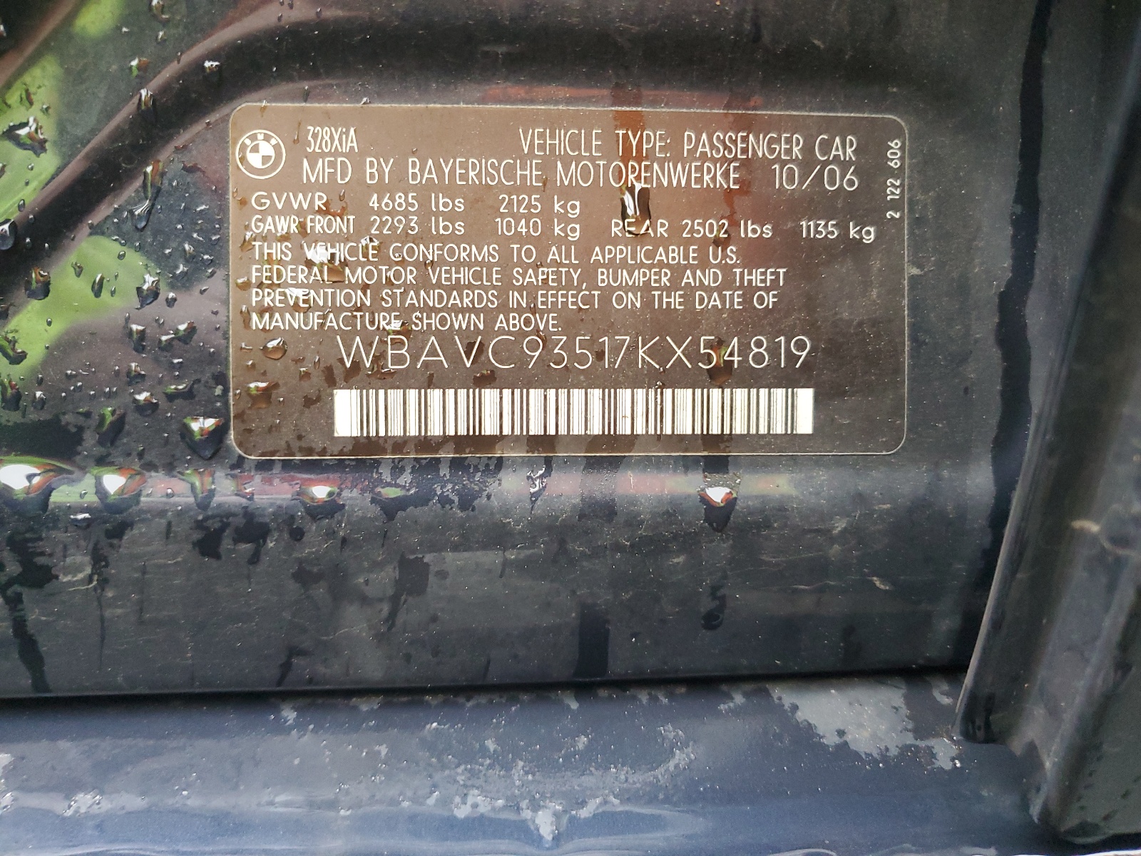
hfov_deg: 67.3
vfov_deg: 53.1
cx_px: 570
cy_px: 428
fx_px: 857
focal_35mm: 26
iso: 256
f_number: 1.5
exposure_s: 1/60.2
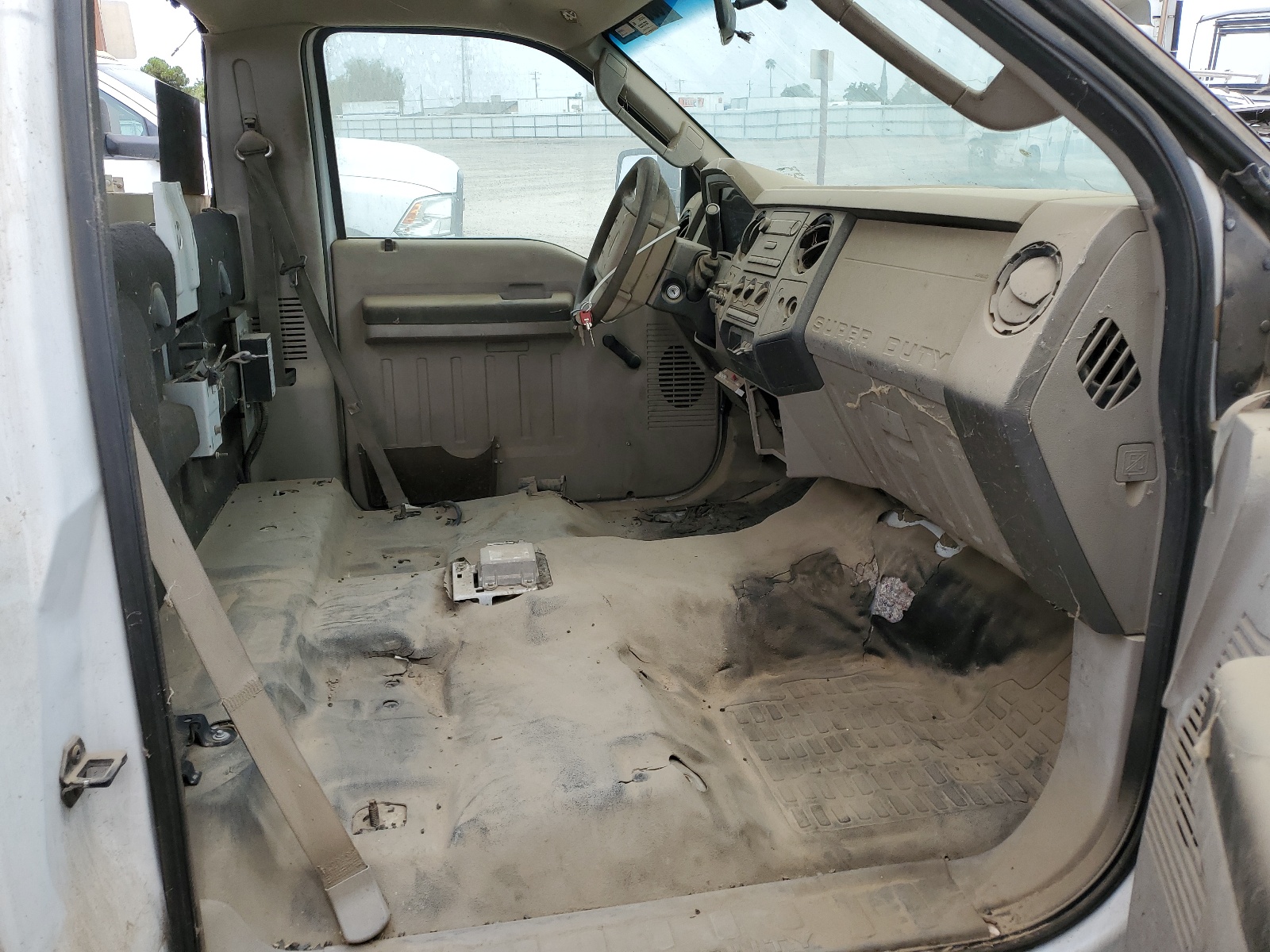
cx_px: 635
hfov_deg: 67.3
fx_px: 954
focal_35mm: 26
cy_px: 476
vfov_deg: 53.1
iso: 50
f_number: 1.5
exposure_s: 1/909
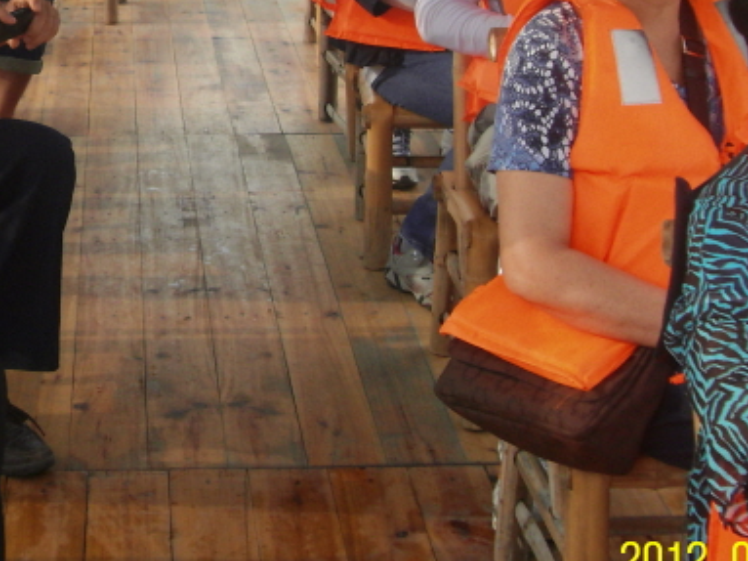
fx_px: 2031
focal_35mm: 94
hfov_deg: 20.8
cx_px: 219
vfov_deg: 15.5
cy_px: 38
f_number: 3.7
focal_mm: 7.1
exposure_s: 1/250
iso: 80
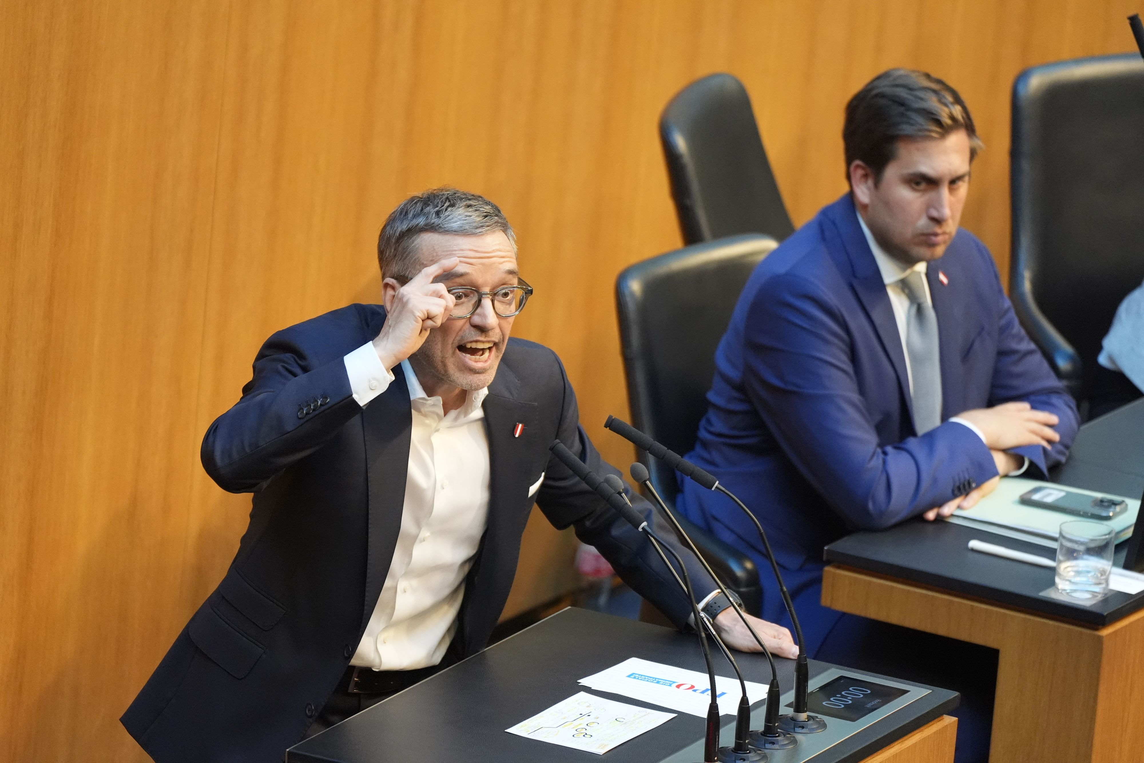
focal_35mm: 364
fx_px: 11567
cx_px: 572
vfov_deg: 3.8
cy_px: 382
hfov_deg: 5.7
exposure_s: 1/320
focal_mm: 364
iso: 5000
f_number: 5.6
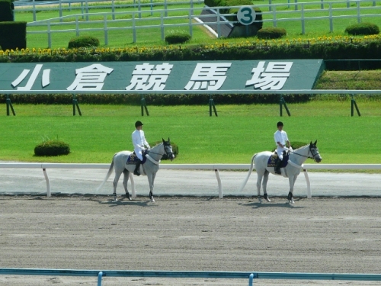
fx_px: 3610
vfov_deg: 4.5
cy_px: 143
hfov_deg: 6.0
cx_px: 190
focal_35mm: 328
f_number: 5.6
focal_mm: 33.8
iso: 100
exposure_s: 1/320
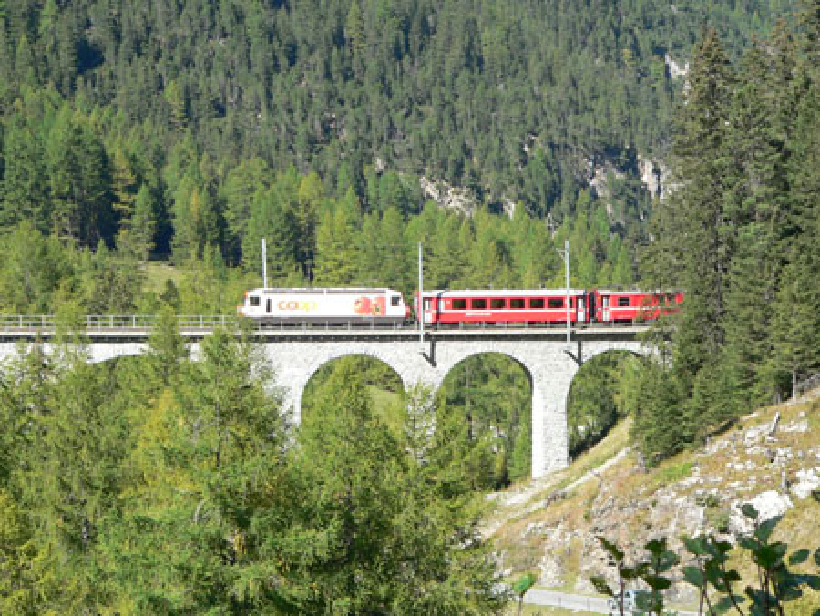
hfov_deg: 14.8
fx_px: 3152
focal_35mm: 133
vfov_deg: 11.2
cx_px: 410
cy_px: 308
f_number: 4
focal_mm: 22.1
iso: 80
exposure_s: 1/250
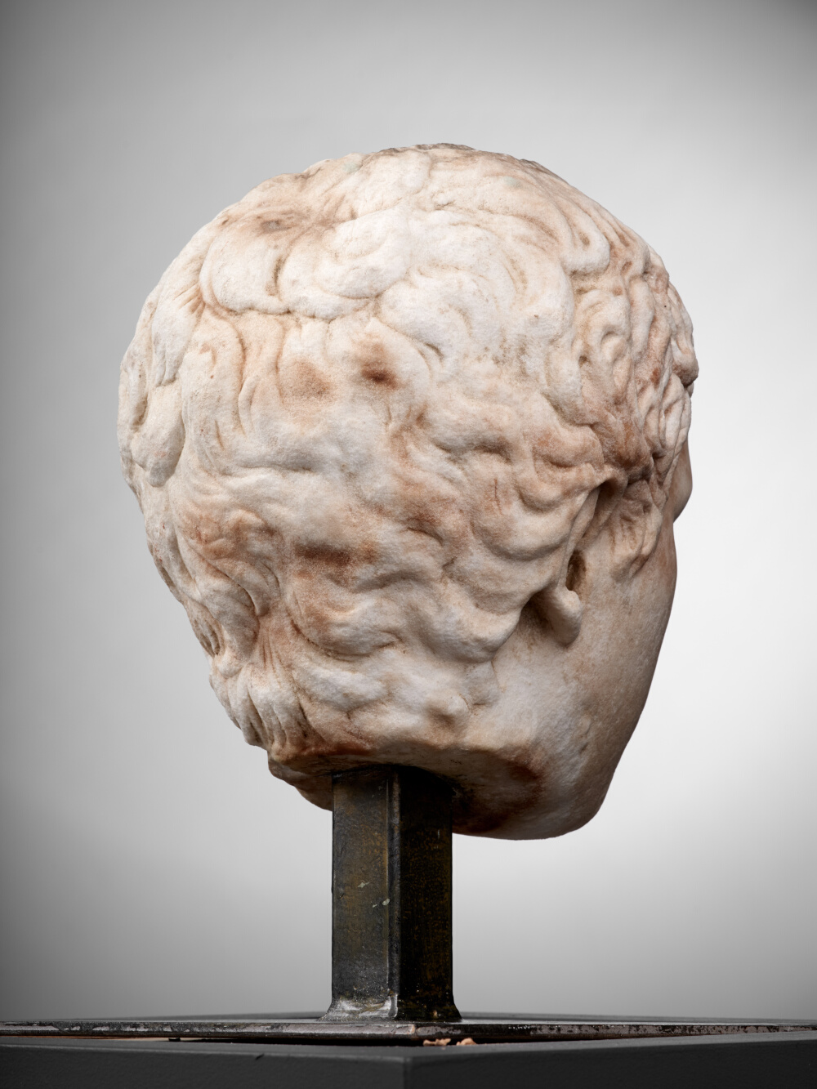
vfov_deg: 30.7
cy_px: 544
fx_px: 1982
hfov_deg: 23.3
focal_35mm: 63
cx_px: 408
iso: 200
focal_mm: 80
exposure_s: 1/125
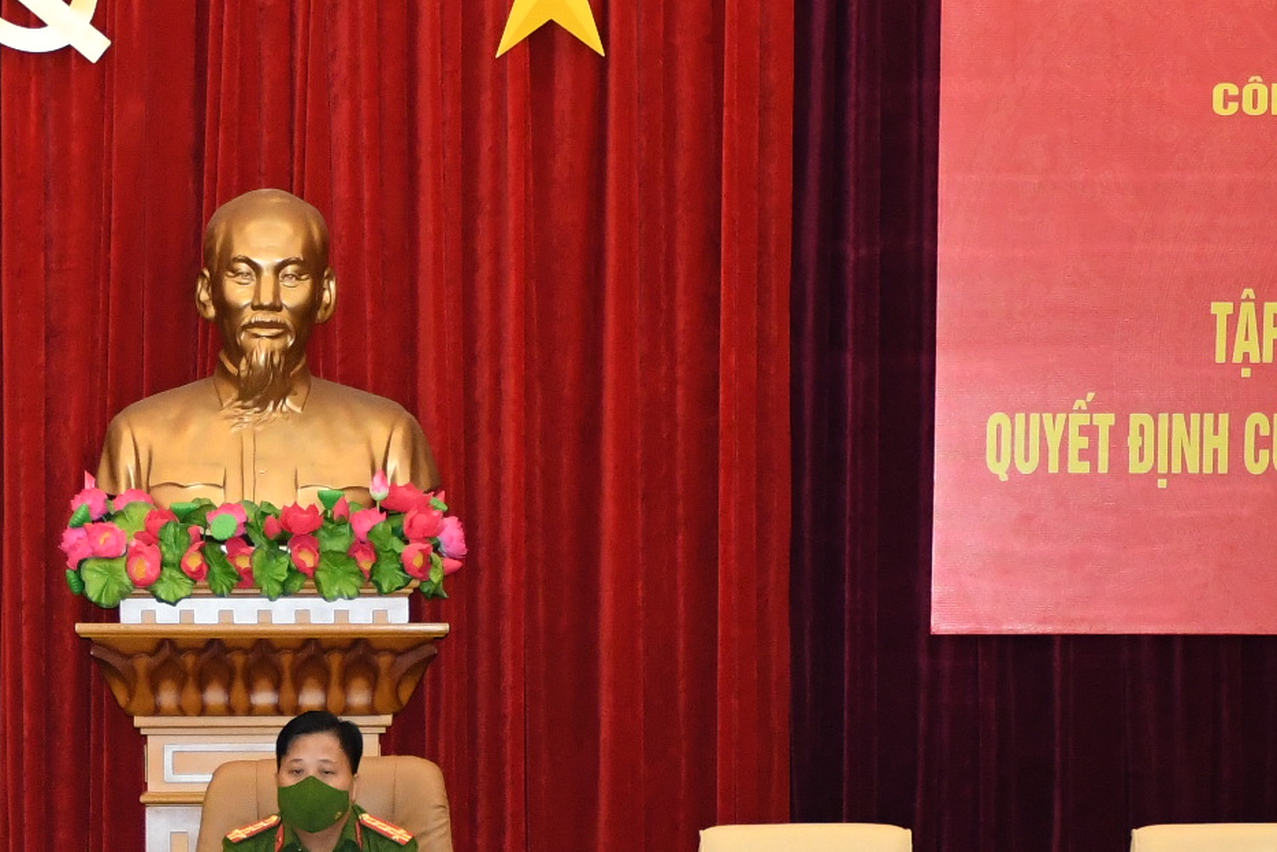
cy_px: 823
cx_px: 259
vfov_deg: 7.6
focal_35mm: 179
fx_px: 6349
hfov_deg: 11.4
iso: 2500
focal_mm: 40
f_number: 4.5
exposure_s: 1/200
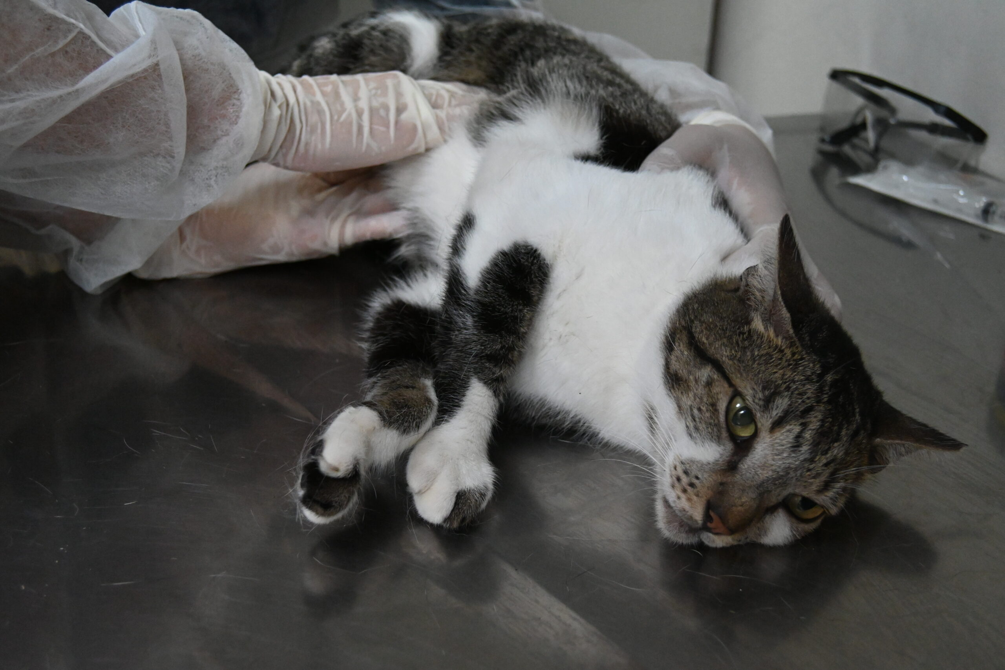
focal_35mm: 45
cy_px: 335
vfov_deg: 29.9
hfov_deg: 43.6
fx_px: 1256
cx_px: 502
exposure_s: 1/250
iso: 5000
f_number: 5
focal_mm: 30
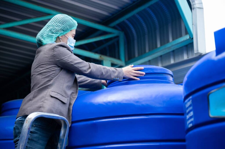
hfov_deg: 28.9
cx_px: 112
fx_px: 437
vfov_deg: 19.4
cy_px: 74
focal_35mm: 70
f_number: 2.8
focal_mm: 70
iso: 250
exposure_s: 1/400
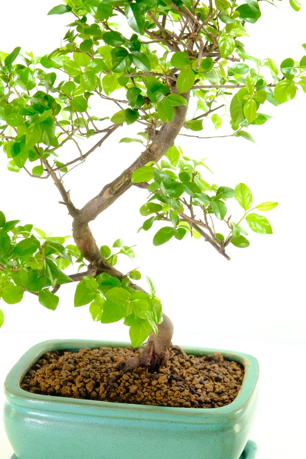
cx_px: 153
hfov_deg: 11.4
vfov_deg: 17.1
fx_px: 1529
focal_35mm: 120
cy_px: 230
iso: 2000
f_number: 11
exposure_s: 1/30
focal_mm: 80
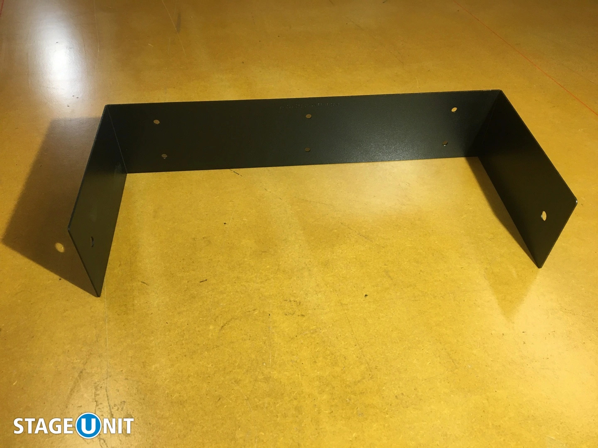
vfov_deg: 48.2
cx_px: 299
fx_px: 501
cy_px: 224
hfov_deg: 61.7
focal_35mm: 29
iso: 64
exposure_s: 1/33
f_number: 2.2
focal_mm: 4.15
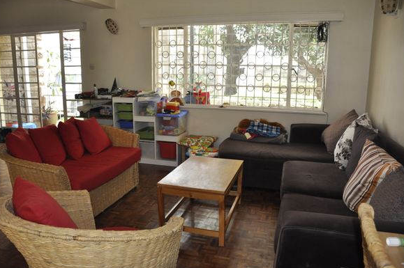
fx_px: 314
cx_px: 199
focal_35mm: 28
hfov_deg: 65.5
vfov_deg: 46.3
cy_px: 135
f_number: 3.5
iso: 800
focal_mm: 18
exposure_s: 1/100
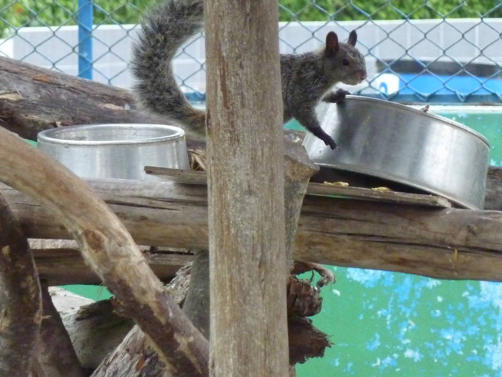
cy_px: 122
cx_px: 282
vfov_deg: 3.2
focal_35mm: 472
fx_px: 6846
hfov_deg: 4.2
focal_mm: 49.2
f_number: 4.9
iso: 800
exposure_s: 1/160
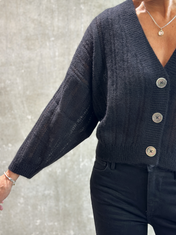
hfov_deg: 30.3
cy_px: 118
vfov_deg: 39.7
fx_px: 325
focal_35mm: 48
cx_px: 88
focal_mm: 6.86
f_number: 1.78
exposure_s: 1/50
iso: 125
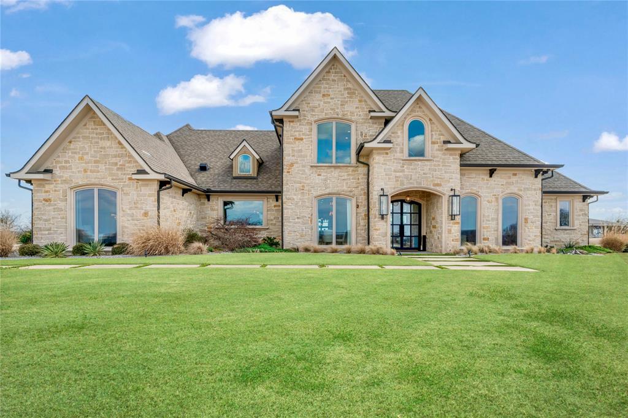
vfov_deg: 59.5
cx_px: 314
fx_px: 366
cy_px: 209
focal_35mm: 21
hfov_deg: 81.2
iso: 100
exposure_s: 1/160
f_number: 10
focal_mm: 21
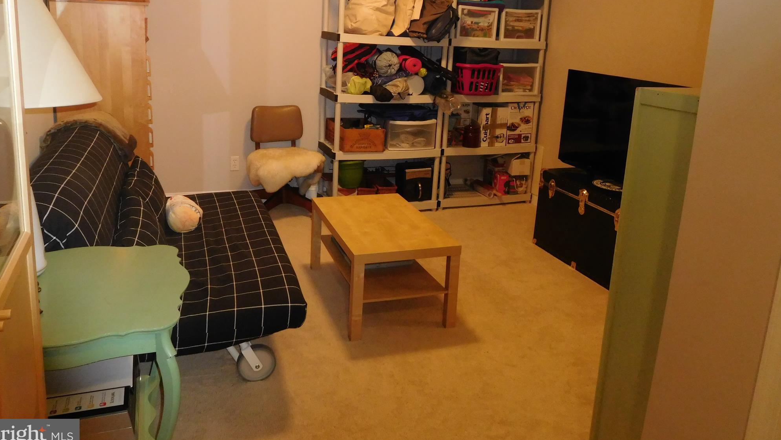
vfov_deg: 41.0
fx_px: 580
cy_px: 150
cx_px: 383
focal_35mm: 28
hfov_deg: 67.9
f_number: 3.4
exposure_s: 1/30
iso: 500
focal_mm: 4.5
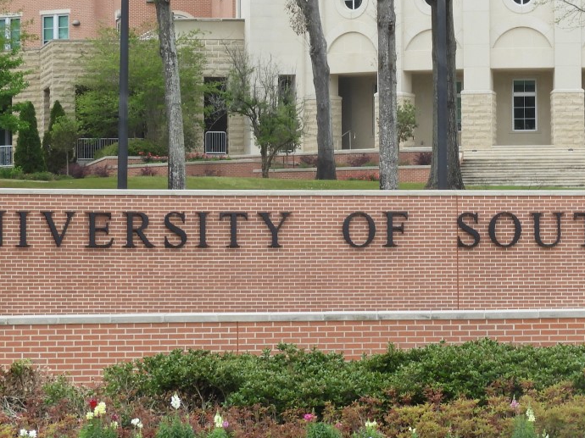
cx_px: 460
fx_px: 4409
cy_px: 60
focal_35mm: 261
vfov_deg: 5.7
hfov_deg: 7.6
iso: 100
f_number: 5
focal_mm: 22.4
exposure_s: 1/80
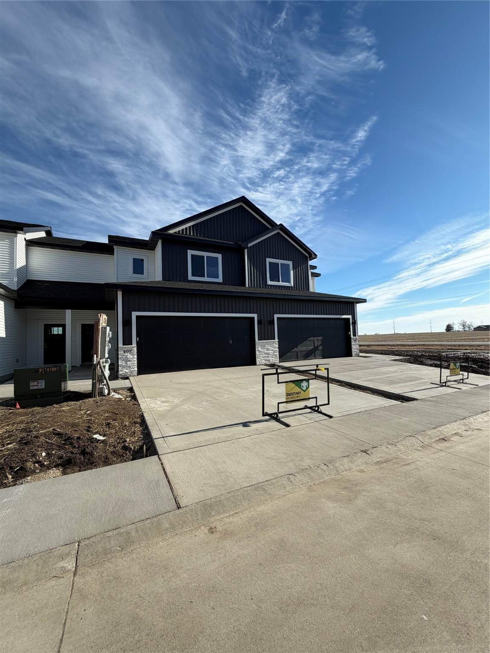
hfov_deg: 85.7
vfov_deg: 102.1
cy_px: 326
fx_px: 264
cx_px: 245
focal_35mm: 14
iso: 20
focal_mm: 2.22
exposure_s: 1/1105
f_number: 2.2
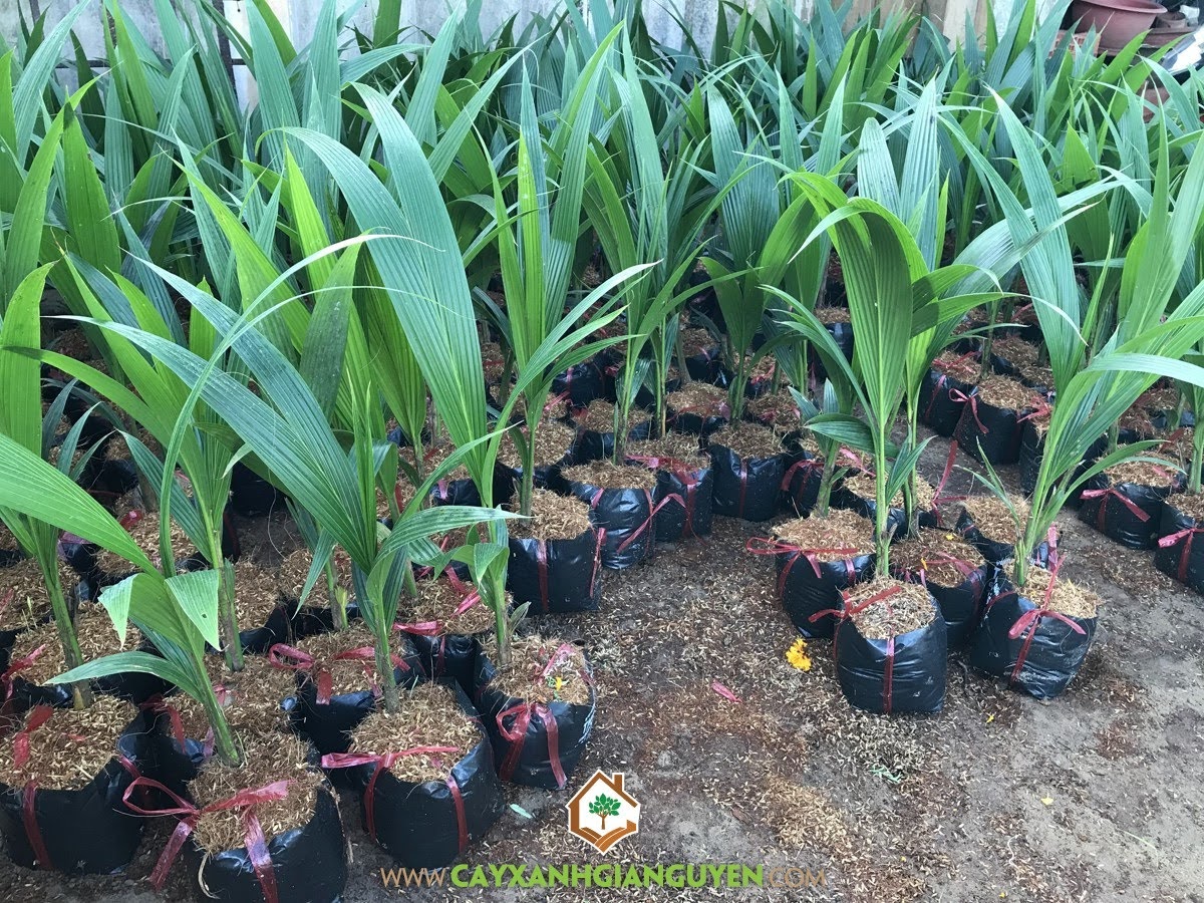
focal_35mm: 28
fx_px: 974
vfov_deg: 49.7
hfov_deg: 63.4
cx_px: 602
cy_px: 452
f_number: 1.8
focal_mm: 4
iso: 25
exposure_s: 1/33
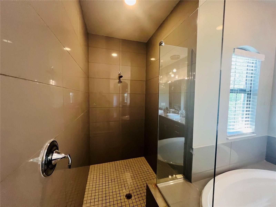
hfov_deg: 106.2
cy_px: 104
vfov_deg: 89.9
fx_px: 104
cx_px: 138
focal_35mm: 13
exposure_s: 1/40
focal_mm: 1.57
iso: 1000
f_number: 1.8
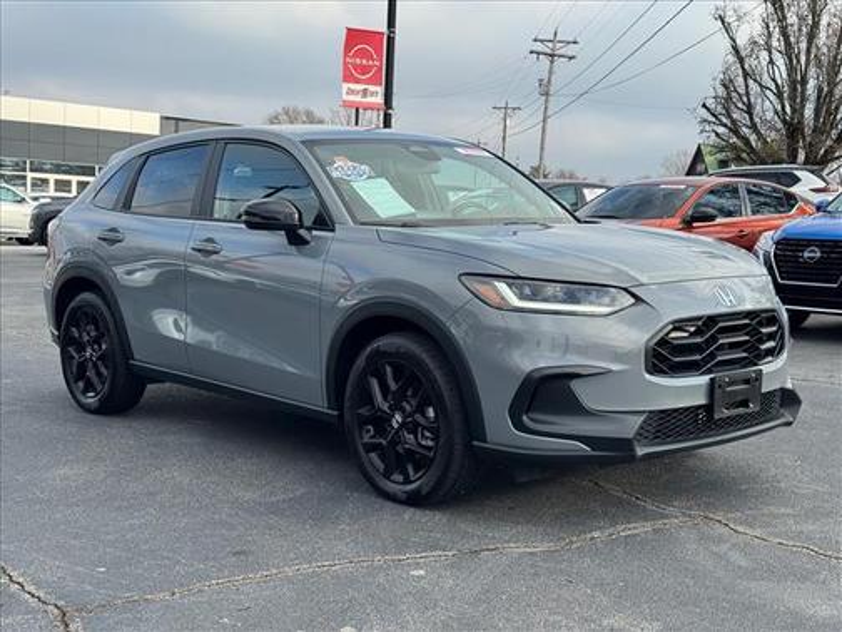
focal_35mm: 48
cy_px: 316
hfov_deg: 39.7
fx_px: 1168
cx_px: 421
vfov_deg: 30.3
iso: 64
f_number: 1.78
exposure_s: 1/1724
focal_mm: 6.76
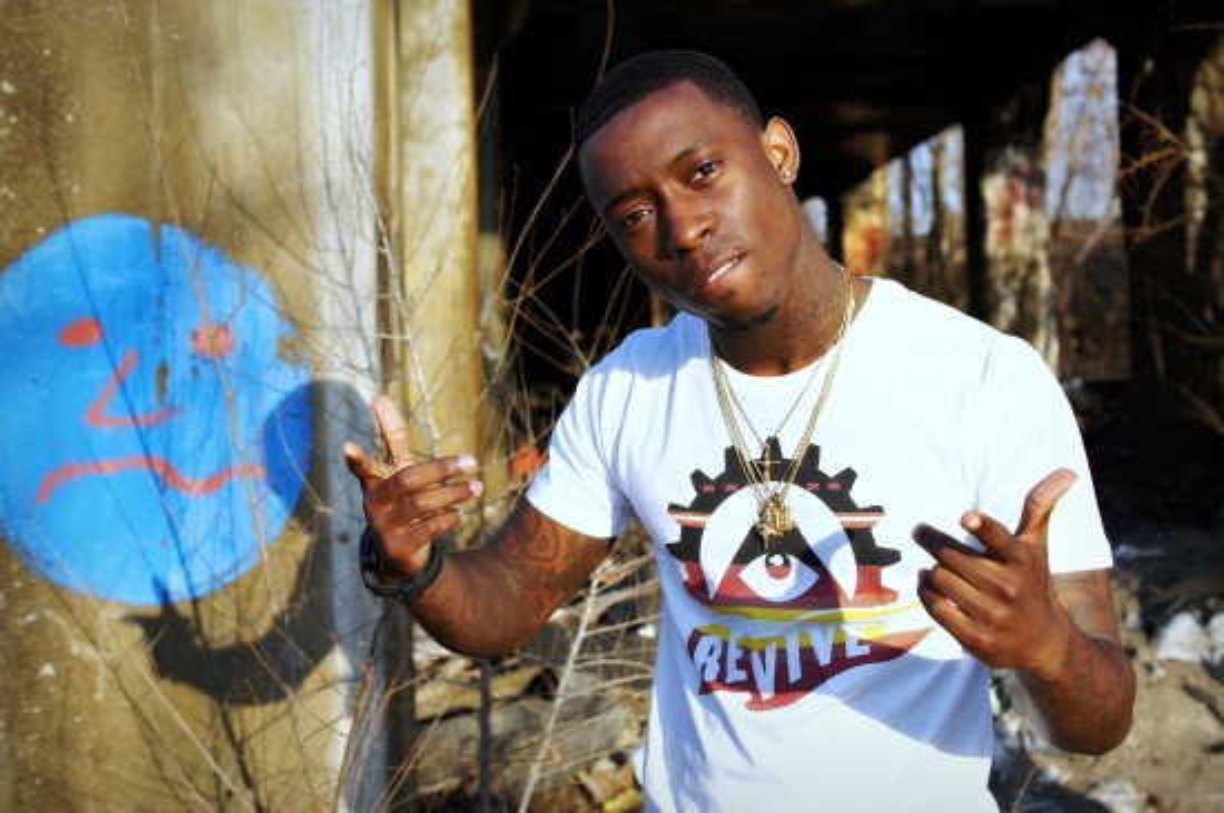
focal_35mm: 52
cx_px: 612
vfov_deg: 25.7
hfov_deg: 37.9
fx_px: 1782
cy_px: 406
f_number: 4.5
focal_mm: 35
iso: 100
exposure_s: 1/320
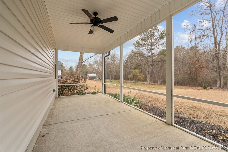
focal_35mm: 16
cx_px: 114
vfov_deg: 72.0
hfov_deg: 95.0
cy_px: 76
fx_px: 104
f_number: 8
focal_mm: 16.5
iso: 200
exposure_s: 1/80
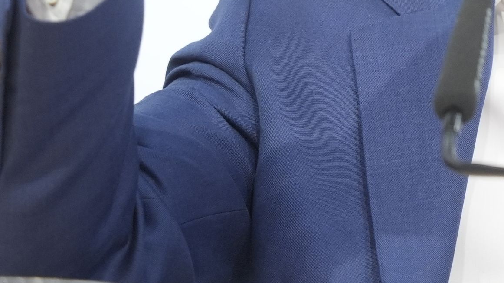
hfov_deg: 6.9
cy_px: -83
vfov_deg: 3.9
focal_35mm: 310
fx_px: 4143
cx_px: 694
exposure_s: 1/400
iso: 1600
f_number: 4.5
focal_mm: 86
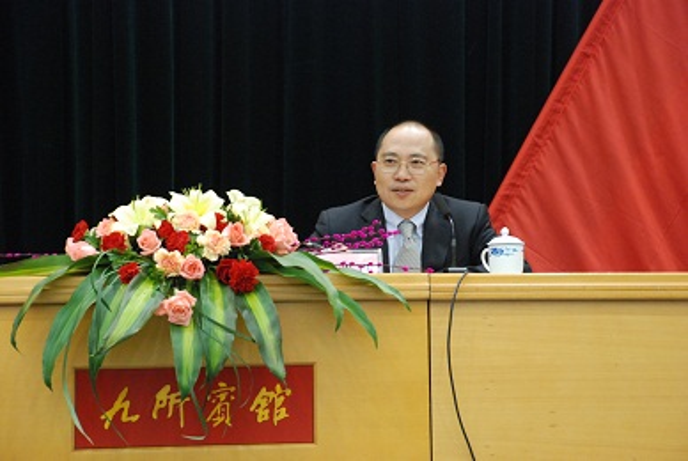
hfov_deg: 18.2
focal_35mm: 112
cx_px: 344
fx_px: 2153
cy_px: 230
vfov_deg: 12.2
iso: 1600
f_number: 5.6
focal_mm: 75
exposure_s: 1/10
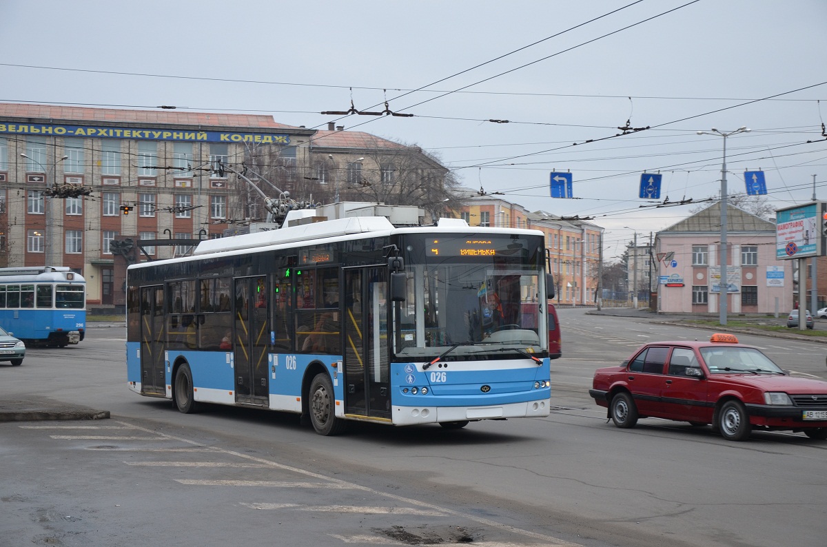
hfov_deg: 33.5
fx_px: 1375
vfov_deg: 22.5
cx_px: 414
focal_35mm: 60
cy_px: 274
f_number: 4.5
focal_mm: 40
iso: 400
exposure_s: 1/200
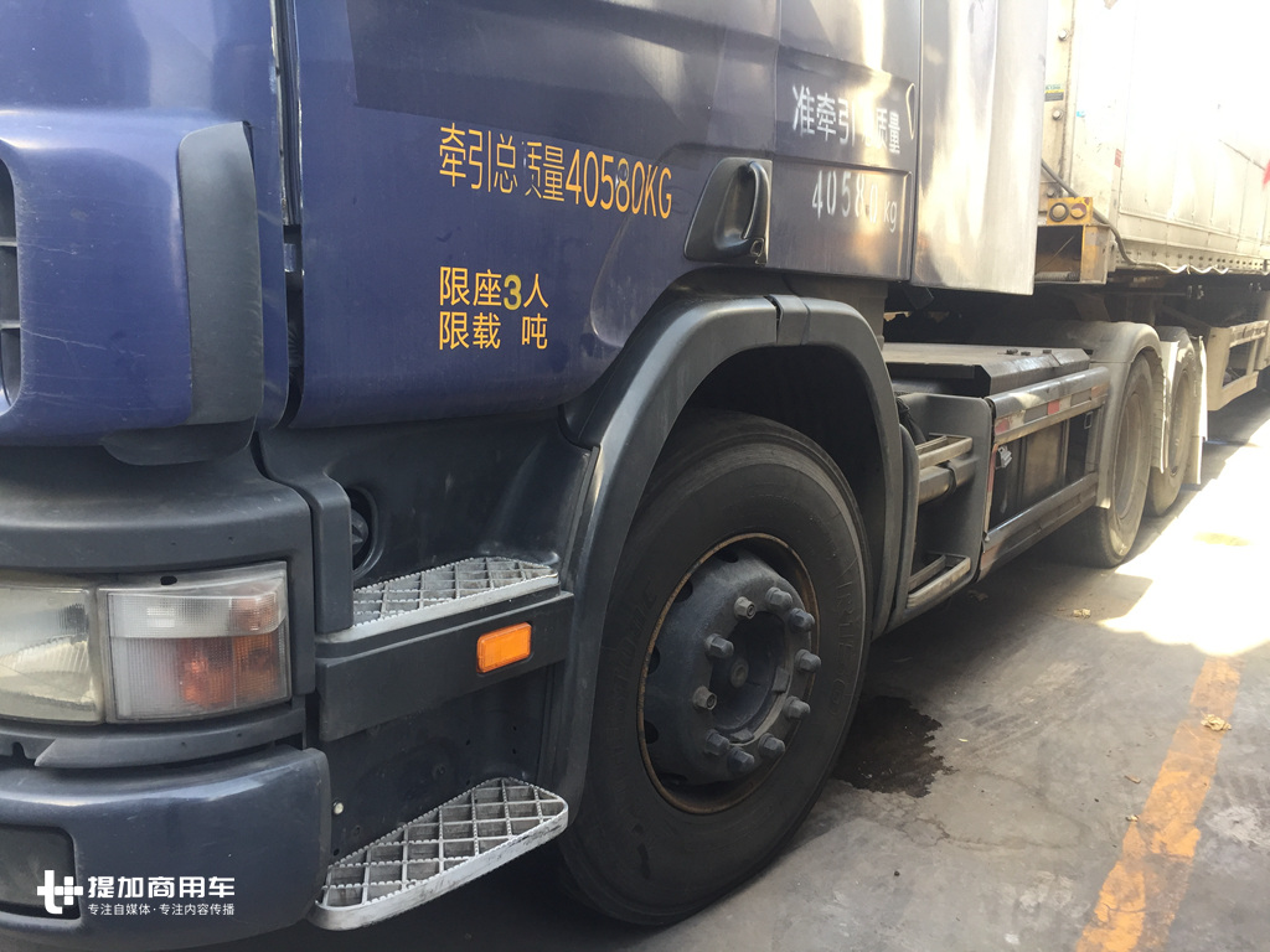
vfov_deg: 48.2
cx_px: 635
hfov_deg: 61.7
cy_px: 476
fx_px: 1064
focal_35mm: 29
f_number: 2.2
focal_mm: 4.15
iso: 50
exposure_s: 1/100
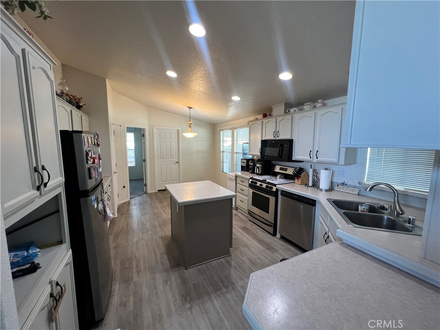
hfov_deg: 106.2
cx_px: 220
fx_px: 165
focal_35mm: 13
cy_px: 165
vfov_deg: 89.9
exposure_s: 1/60
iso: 125
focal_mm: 1.57
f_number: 1.8
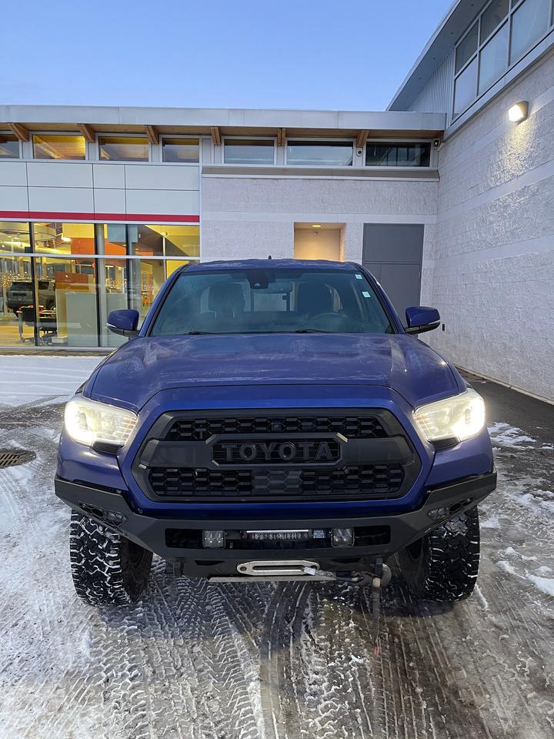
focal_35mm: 25
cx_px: 277
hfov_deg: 54.9
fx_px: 533
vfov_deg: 69.4
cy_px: 370
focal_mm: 5.1
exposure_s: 1/60
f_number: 1.6
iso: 250
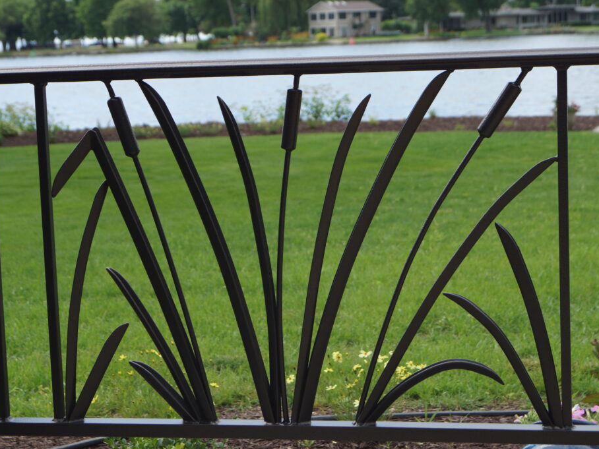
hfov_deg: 21.9
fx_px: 1549
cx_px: 311
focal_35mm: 90
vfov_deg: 16.5
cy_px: 225
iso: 100
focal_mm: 55
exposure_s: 1/160
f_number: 7.1
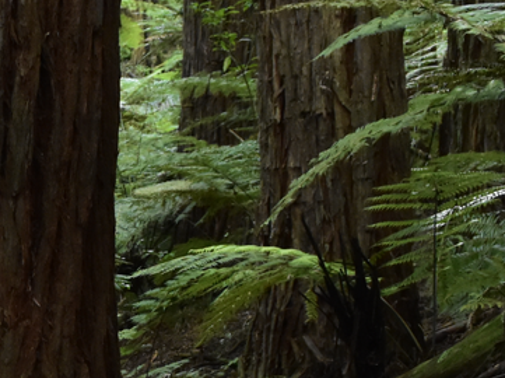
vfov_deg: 12.1
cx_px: -394
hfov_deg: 14.5
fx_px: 1749
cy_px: 423
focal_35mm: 120
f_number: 4
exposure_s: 1/60
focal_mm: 20
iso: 2800
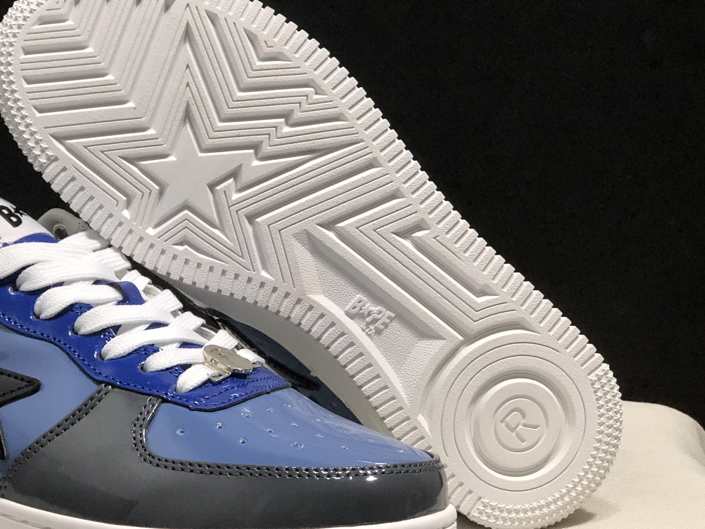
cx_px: 164
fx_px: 1915
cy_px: 268
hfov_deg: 20.7
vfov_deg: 15.7
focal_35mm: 94
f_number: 2.8
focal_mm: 6.6
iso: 80
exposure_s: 1/30
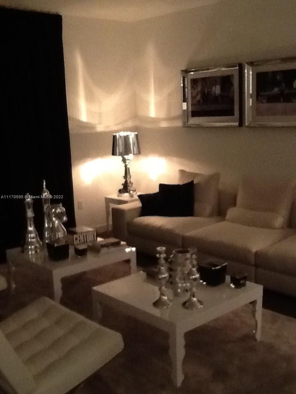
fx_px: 502
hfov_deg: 32.9
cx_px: 148
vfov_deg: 42.9
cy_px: 197
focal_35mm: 44
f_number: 2.4
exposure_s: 1/17
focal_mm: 2.03
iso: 320
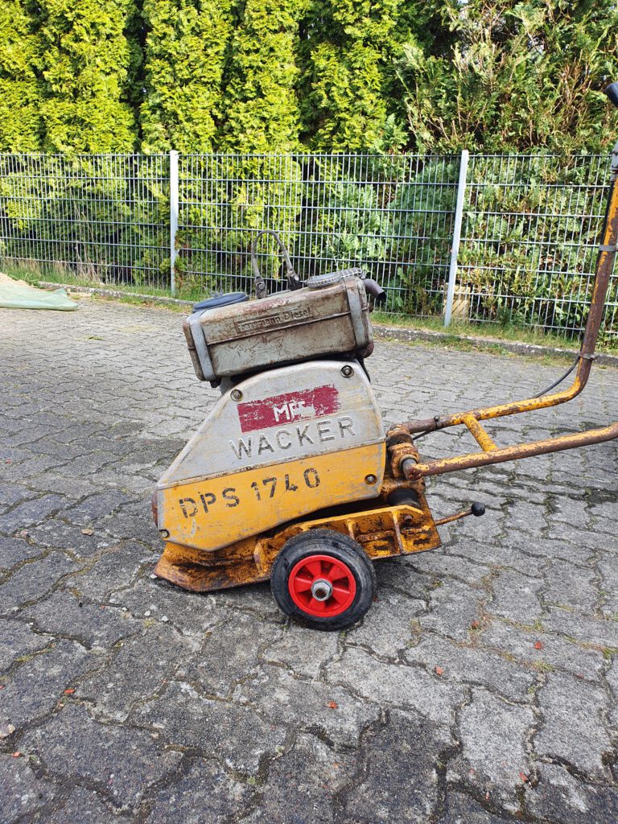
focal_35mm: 26
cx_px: 309
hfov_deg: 53.1
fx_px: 619
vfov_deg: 67.3
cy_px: 412
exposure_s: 1/168
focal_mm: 4.32
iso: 50
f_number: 2.4
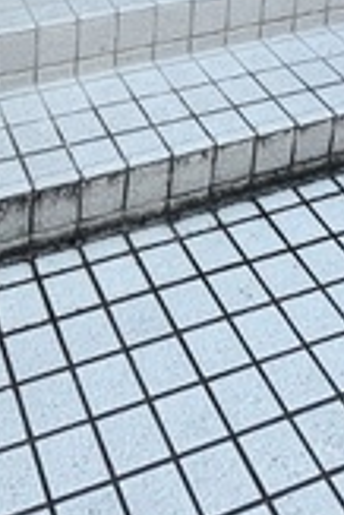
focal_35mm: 58
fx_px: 830
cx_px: 84
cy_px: -411
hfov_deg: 23.2
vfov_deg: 21.8
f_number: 1.8
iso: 40
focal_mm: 1.57
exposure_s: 1/99
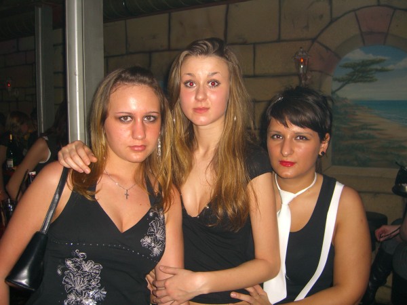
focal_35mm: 38
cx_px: 204
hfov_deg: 49.0
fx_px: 447
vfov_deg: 37.7
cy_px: 152
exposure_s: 1/60
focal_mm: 7.9
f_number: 2.8
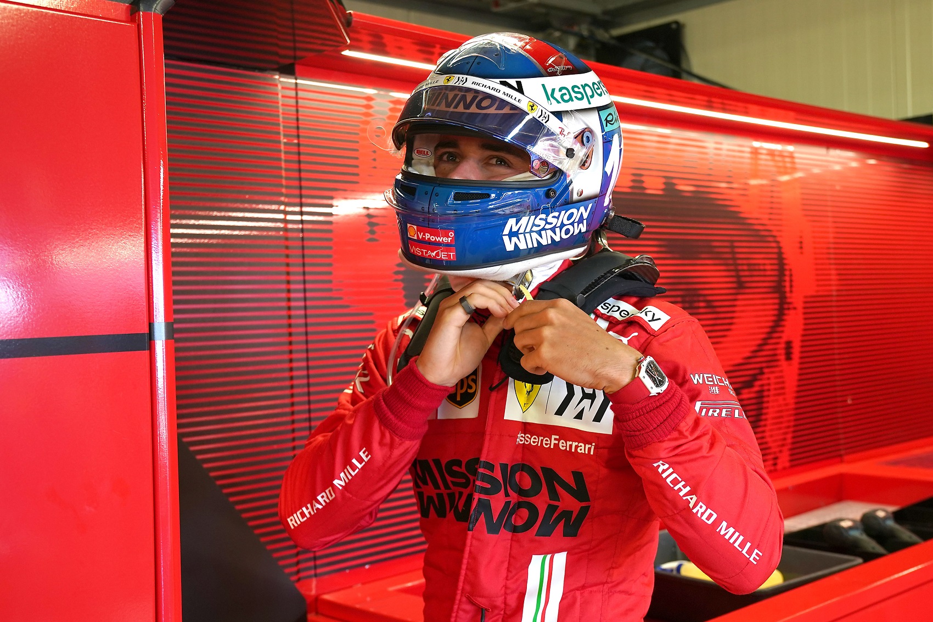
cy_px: 311
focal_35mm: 38
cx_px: 466
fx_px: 985
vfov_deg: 35.0
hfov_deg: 50.7
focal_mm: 38
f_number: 4.5
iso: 1000
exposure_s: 1/125
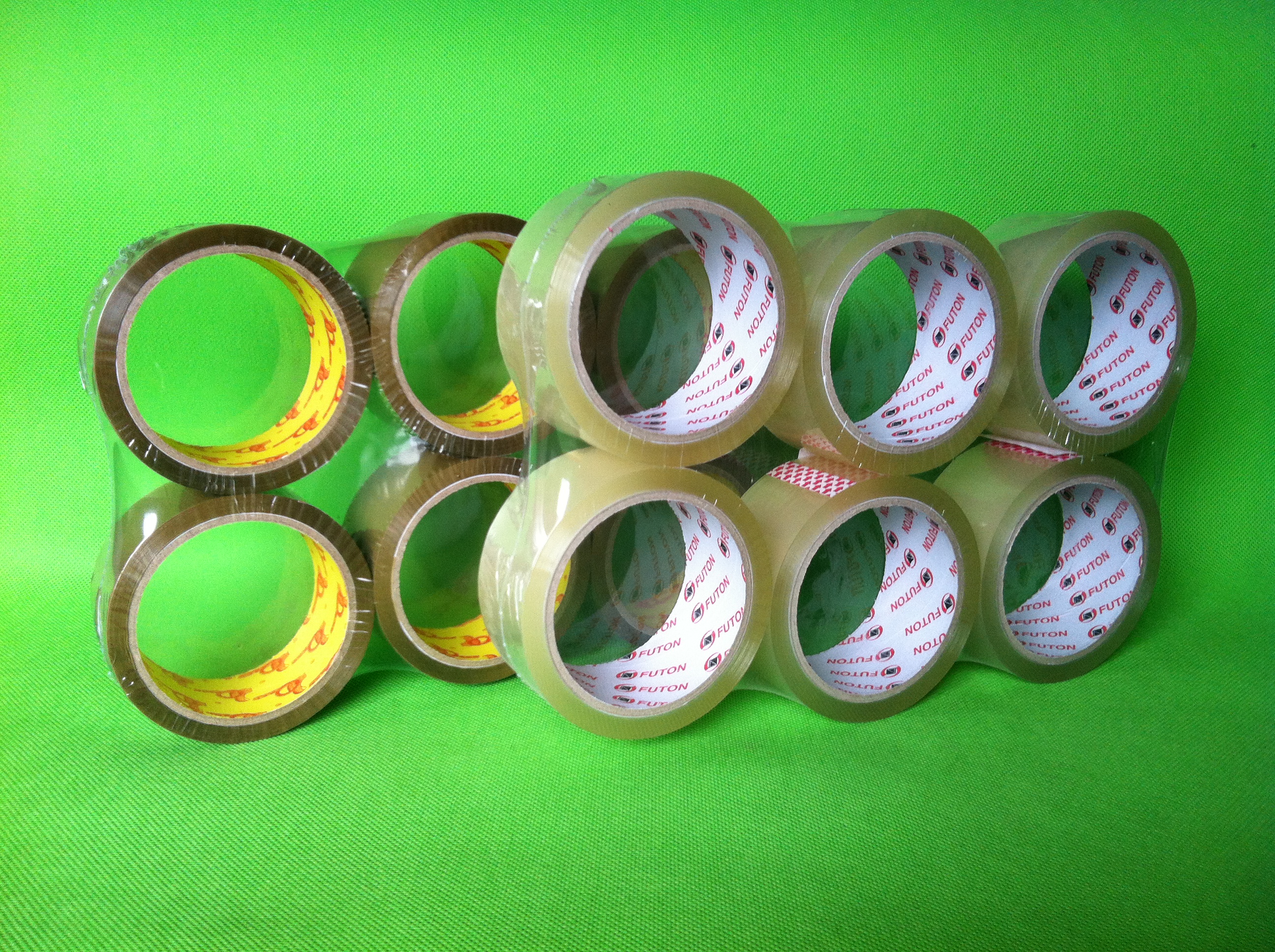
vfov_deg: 40.6
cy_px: 476
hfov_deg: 52.7
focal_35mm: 35
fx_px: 1287
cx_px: 638
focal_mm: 3.85
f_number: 2.8
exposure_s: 1/60
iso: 100
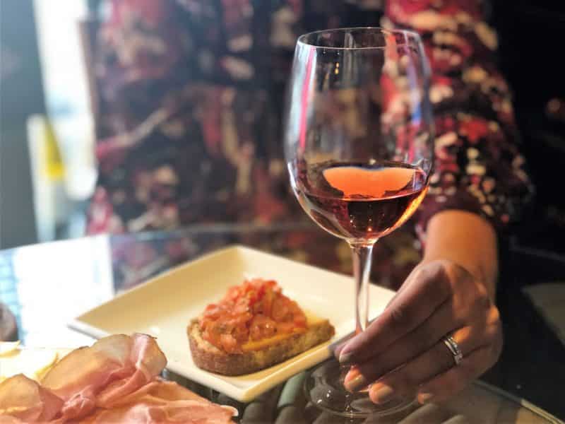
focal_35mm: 57
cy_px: 212
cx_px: 282
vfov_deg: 25.7
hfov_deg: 33.8
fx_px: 930
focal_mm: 6.6
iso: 320
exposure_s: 1/33
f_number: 2.8
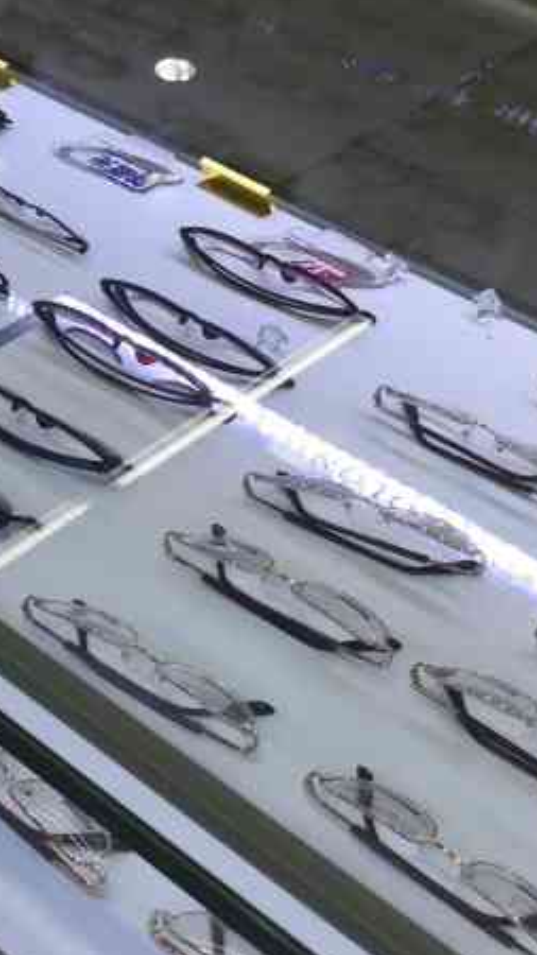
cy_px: 600
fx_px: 1545
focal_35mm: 61
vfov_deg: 34.2
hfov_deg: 19.5
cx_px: 83
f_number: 1.6
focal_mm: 3.95
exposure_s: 1/139
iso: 50
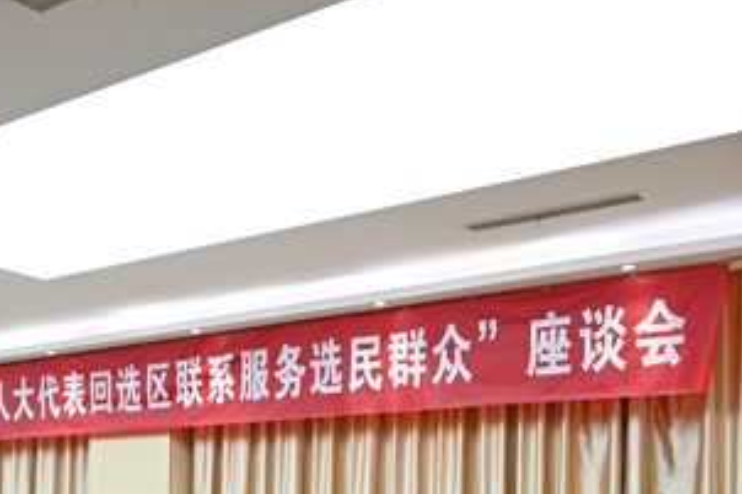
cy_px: 527
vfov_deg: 23.6
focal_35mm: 54
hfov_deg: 33.4
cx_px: -20
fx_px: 1112
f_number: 4.5
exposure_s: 1/80
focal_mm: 24
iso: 1250
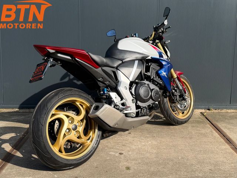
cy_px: 89
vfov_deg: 56.8
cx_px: 118
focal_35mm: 24
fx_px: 164
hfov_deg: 71.6
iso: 100
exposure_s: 1/3279
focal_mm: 6.76
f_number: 1.78
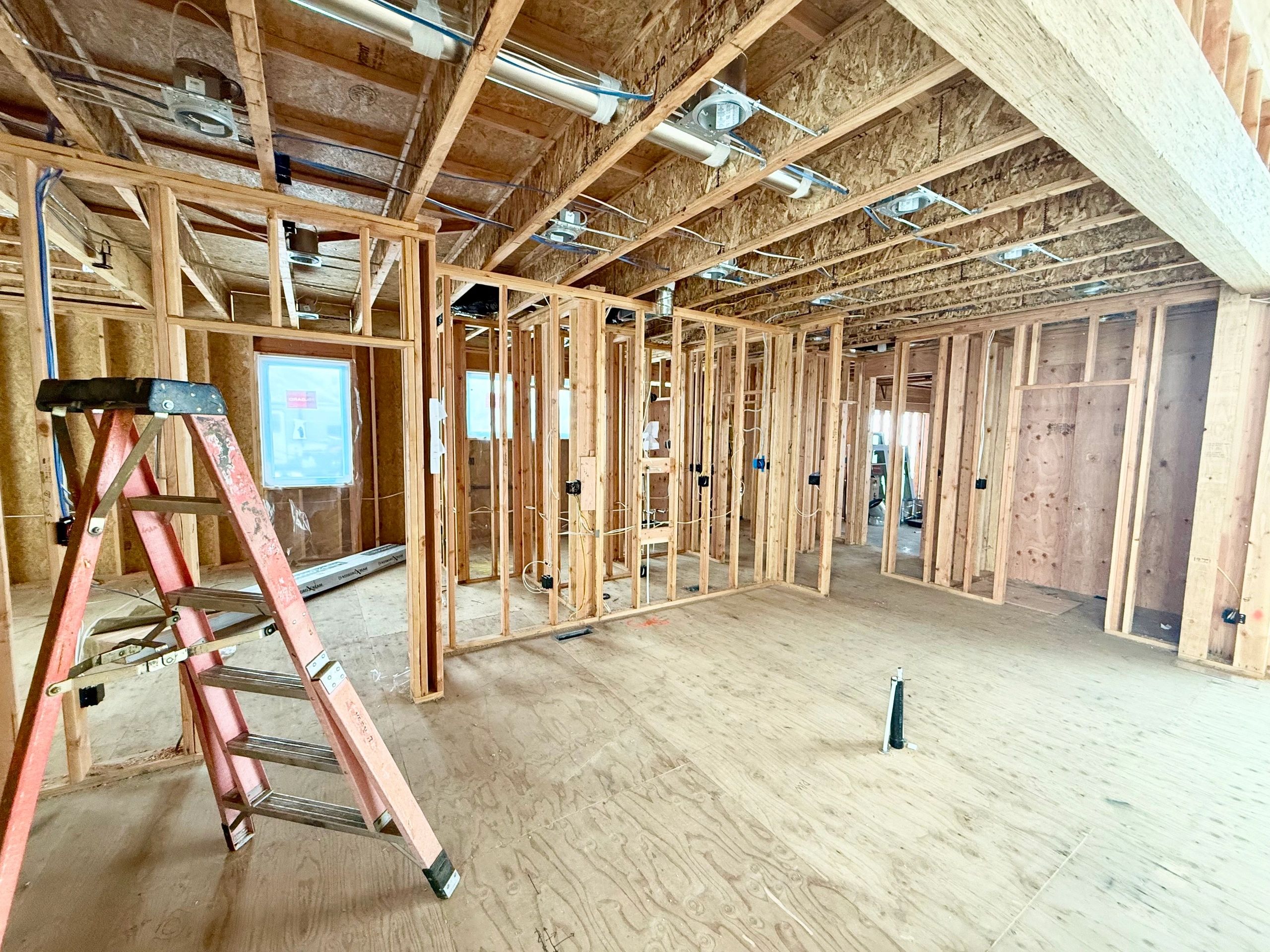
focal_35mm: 14
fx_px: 514
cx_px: 635
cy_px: 476
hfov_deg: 102.1
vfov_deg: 85.7
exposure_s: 1/60
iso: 400
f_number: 2.2
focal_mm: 2.22
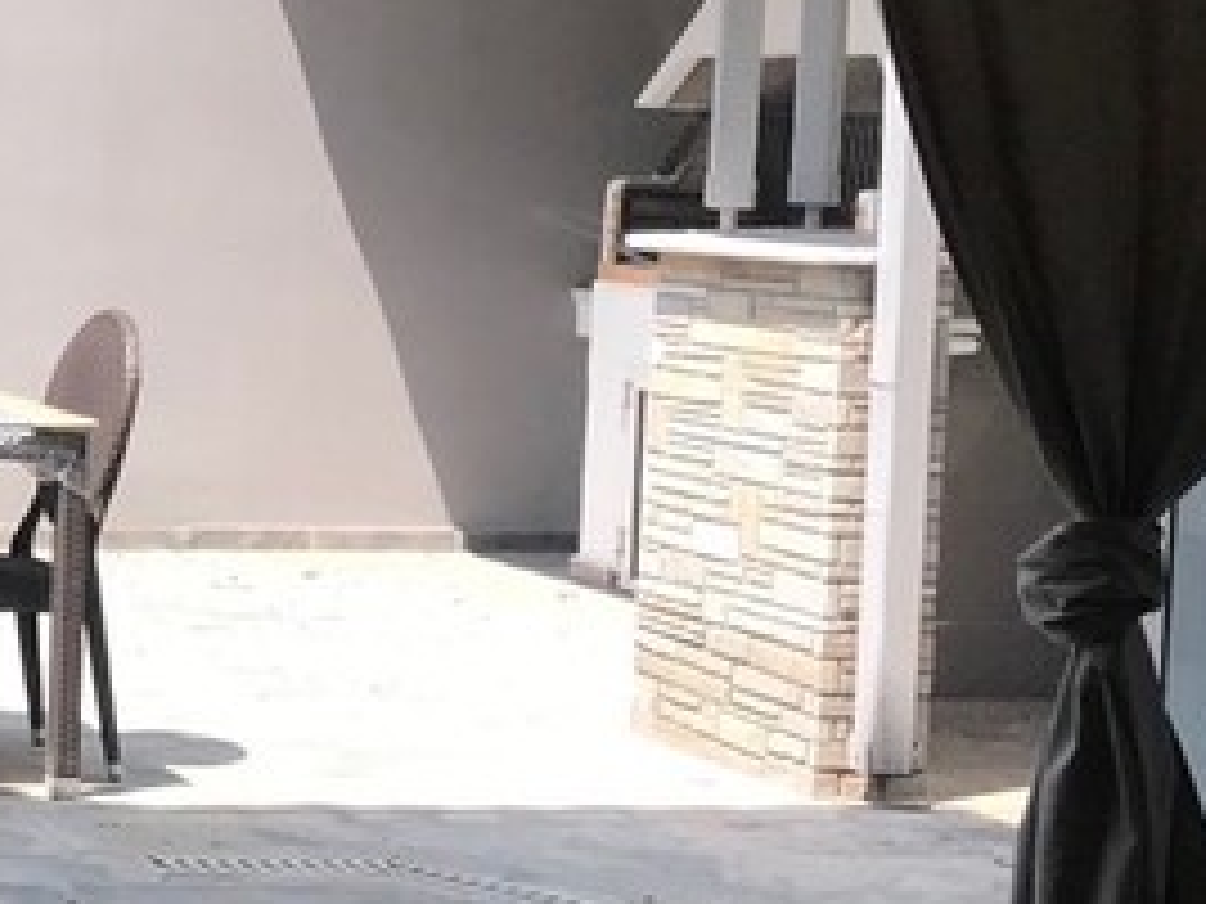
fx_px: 3728
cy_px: 414
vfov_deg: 13.8
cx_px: -770
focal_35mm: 107
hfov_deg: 16.3
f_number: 1.8
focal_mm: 3.99
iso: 40
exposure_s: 1/1030
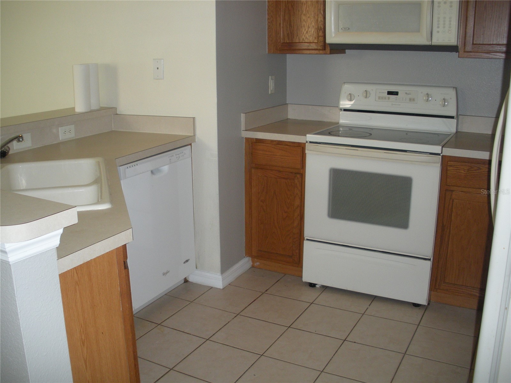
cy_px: 192
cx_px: 256
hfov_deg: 51.4
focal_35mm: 36
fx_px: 531
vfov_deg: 39.7
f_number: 3.5
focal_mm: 6.3
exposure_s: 1/30
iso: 161
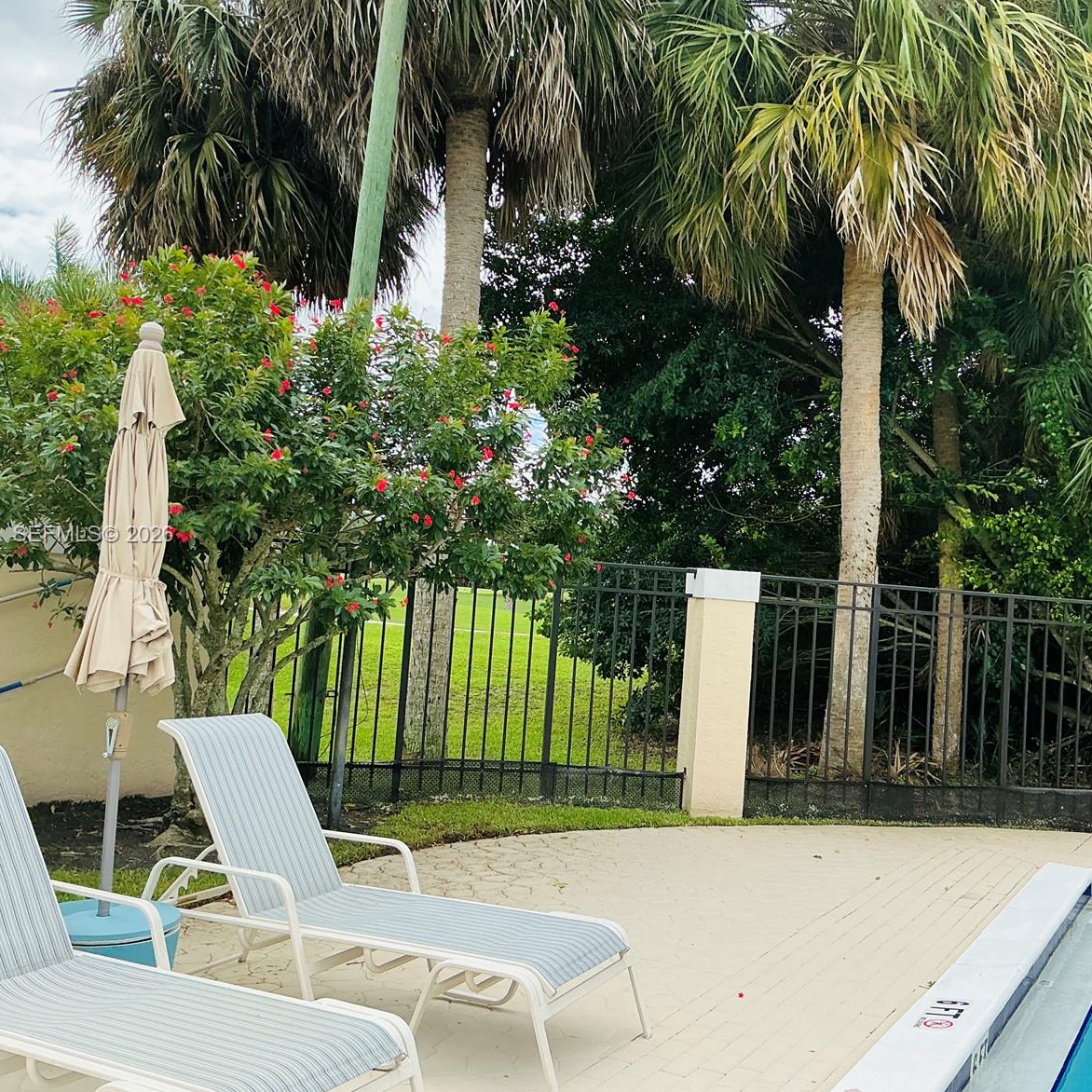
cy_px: 536
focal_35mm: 35
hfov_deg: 47.1
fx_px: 1249
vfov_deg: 47.2
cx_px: 629
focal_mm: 3
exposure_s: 1/944
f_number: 1.8
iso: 25
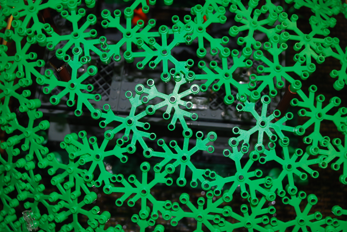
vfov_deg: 28.2
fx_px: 463
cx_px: 174
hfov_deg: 41.1
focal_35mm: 48
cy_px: 116
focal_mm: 32
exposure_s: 1/60
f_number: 4.8
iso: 200
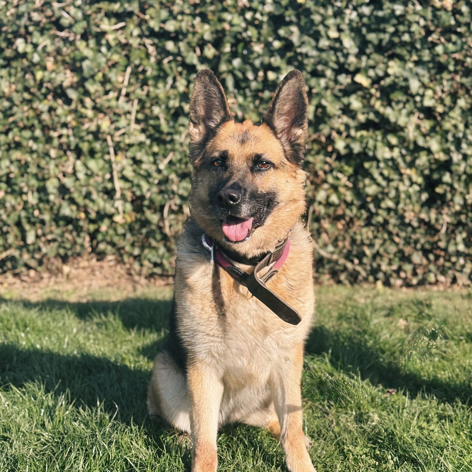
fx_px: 879
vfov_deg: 30.0
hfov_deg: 30.0
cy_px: 279
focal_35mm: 57
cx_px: 235
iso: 64
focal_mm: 6.76
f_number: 1.78
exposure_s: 1/2415
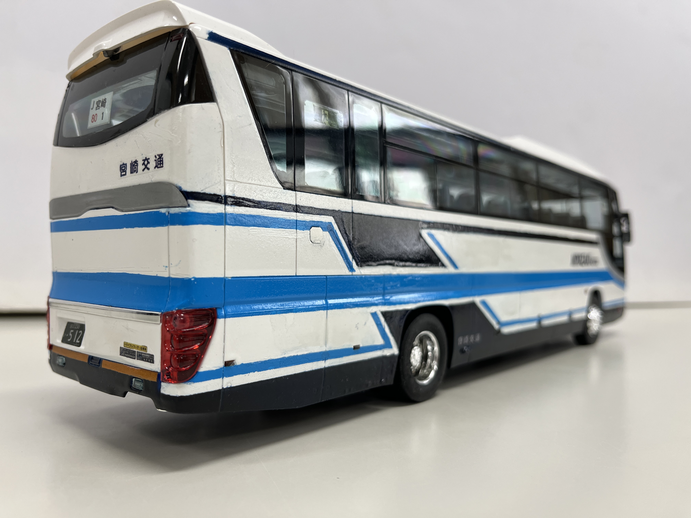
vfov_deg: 53.1
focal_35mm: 26
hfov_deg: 67.3
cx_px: 346
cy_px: 259
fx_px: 519
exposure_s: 1/120
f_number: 1.6
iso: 64
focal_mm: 5.1
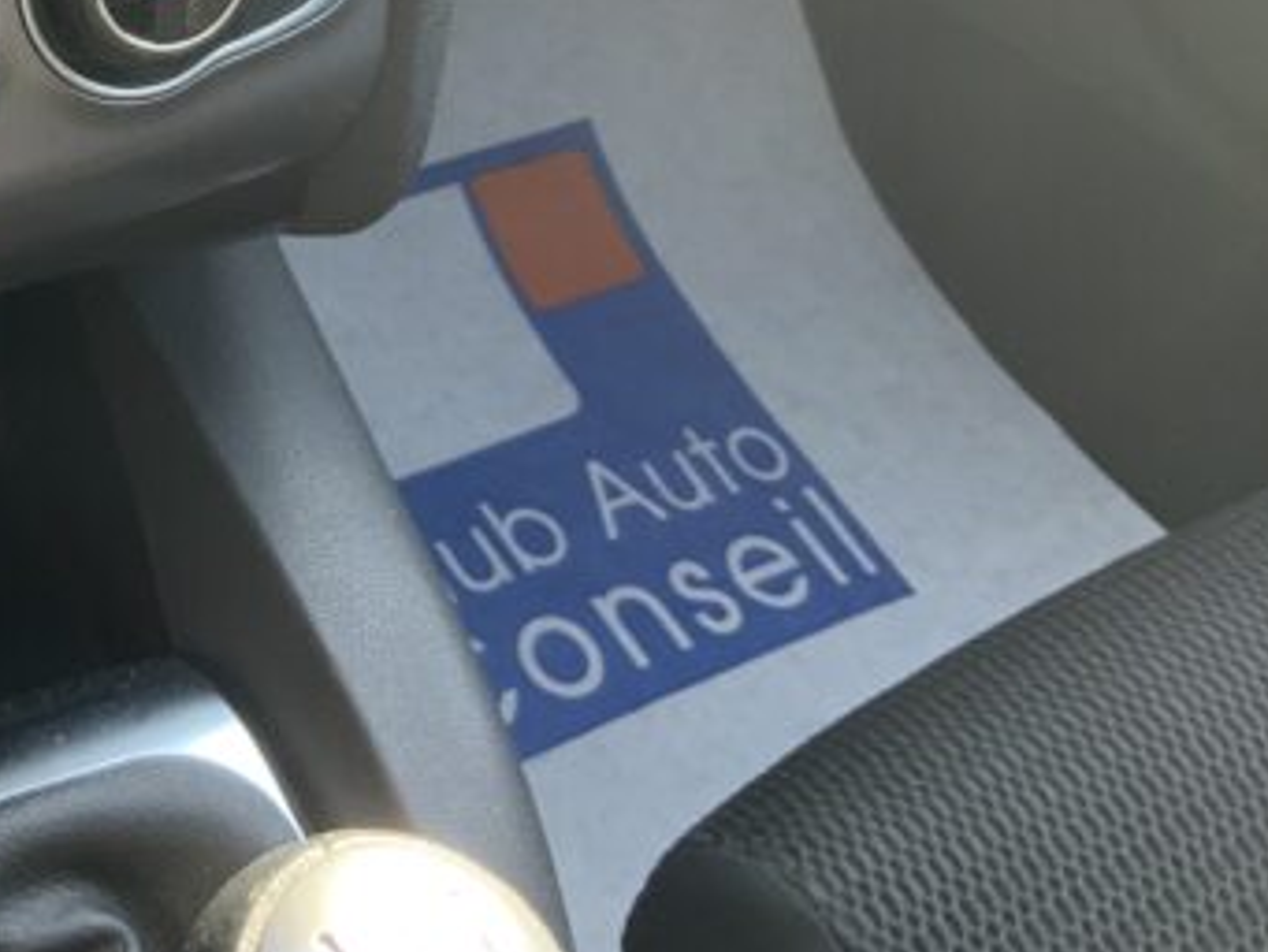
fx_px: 2492
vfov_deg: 20.6
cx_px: -48
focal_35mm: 68
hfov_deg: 26.7
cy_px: -100
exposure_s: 1/122
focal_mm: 3
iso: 40
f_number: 1.8
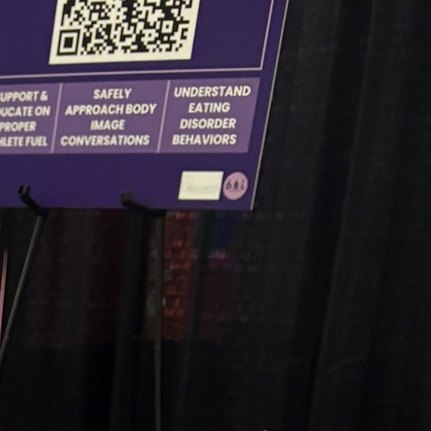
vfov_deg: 13.9
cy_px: 912
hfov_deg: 15.8
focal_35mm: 102
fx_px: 1437
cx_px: -192
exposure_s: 1/60
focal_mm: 5.96
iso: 200
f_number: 1.6
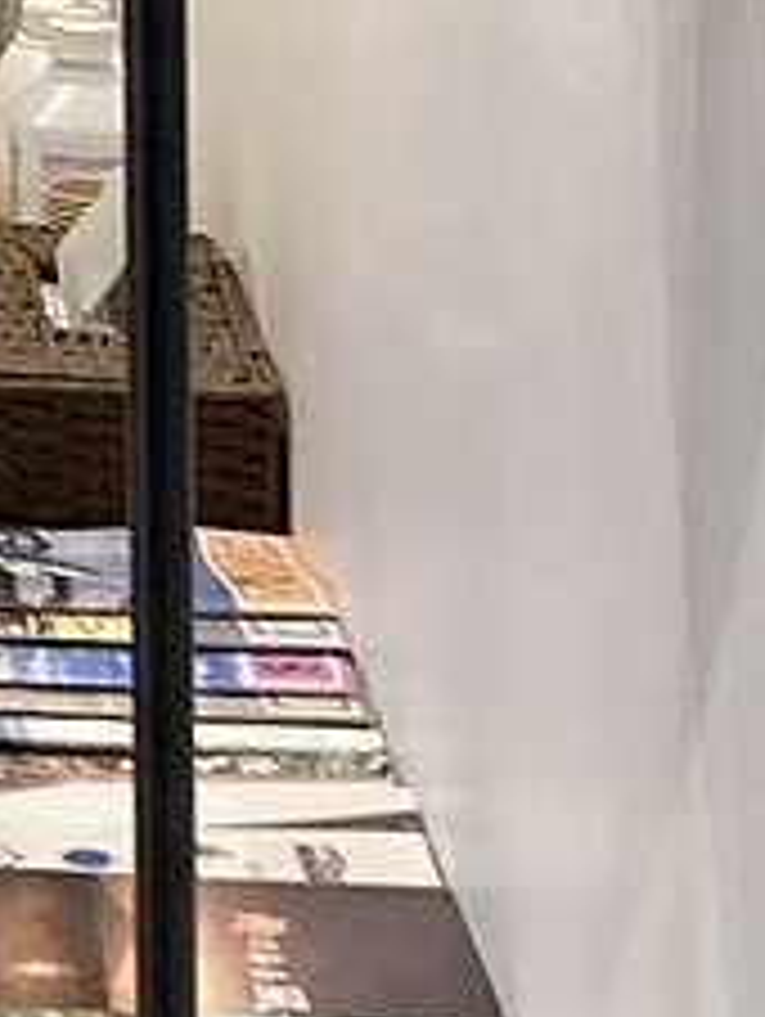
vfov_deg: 10.1
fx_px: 5588
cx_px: -1665
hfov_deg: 6.9
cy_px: -446
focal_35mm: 190
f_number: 1.8
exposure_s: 1/60
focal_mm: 3.99
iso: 160
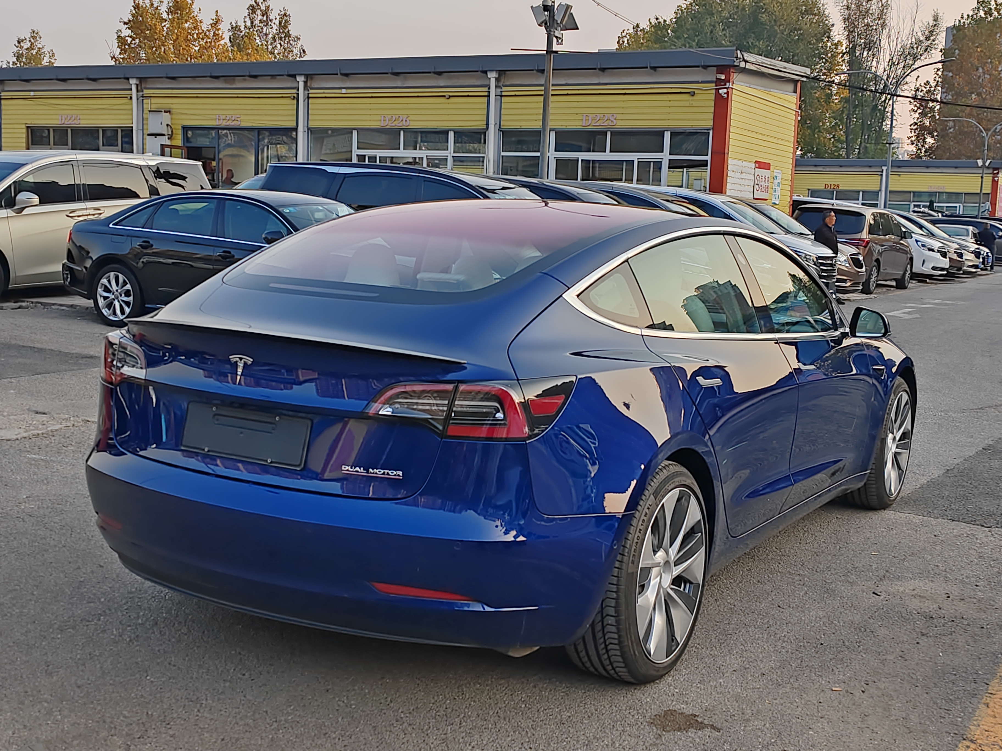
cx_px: 501
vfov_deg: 32.2
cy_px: 376
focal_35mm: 45
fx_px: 1303
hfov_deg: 42.1
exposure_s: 1/190
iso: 50
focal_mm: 6.14
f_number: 1.8
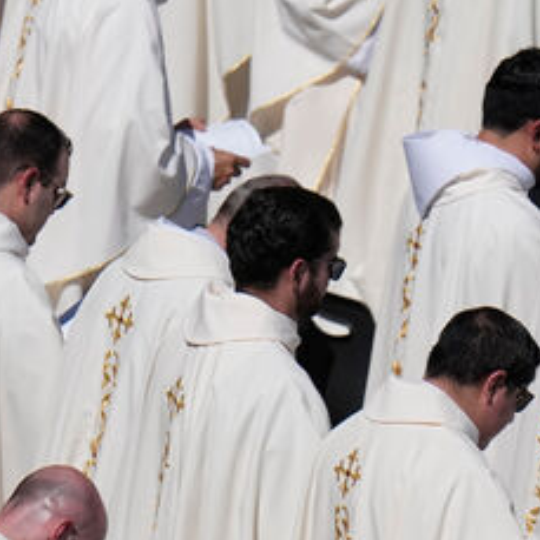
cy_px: 522
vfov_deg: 0.9
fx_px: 34239
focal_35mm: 1940
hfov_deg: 0.9
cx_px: -196
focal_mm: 560
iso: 640
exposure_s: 1/6400
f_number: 6.3
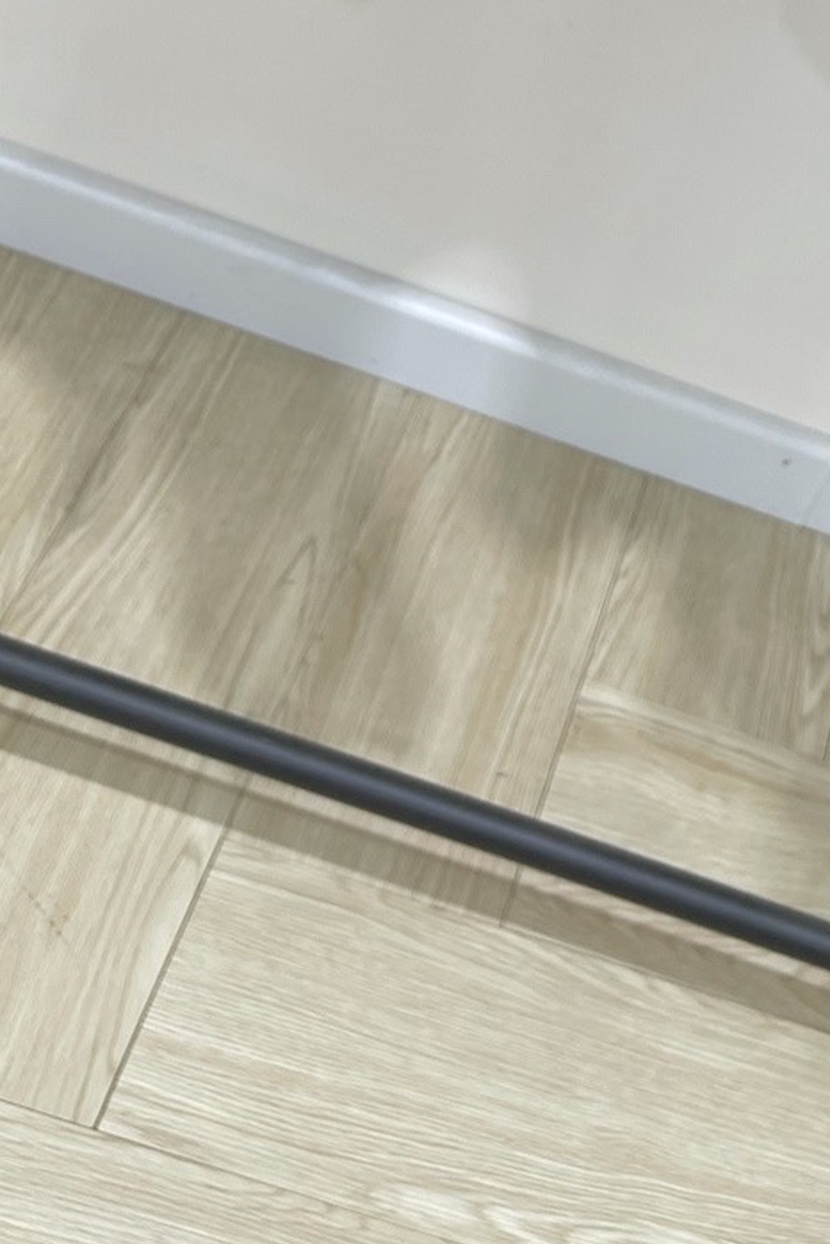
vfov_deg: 27.3
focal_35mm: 66
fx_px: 2282
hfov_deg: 18.9
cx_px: 1110
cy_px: -207
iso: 40
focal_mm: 5.1
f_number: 1.6
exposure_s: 1/121
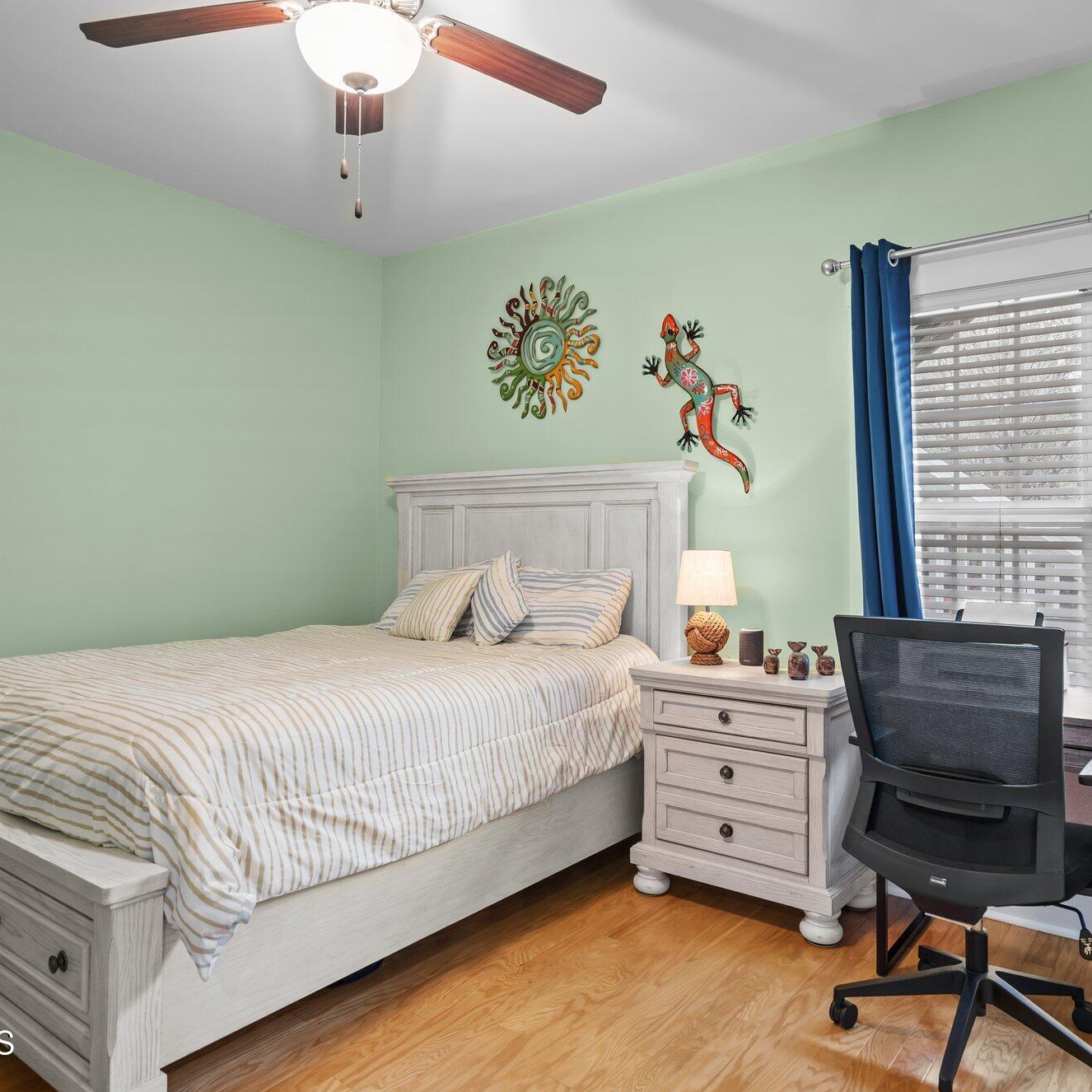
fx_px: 749
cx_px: 622
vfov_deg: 72.1
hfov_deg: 71.8
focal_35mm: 21
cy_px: 532
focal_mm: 16
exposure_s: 1/1.67
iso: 250
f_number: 4
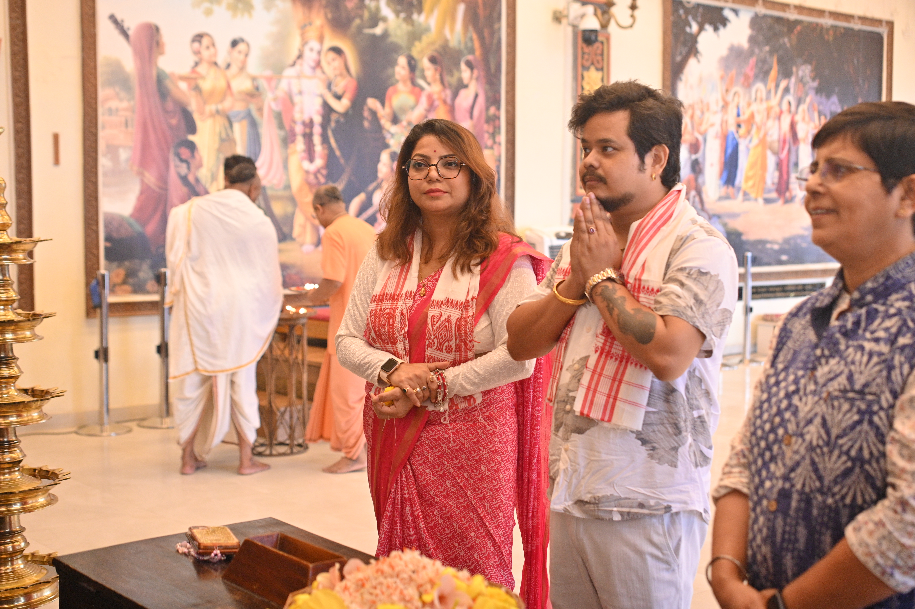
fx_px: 1270
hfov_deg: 39.6
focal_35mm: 50
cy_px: 304
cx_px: 458
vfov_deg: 27.0
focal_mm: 50
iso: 2000
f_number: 3.5
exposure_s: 1/200
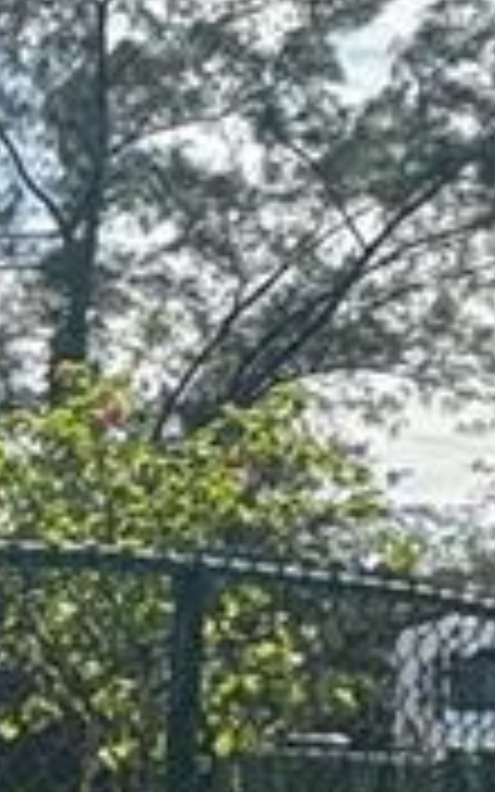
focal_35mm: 101
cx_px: -1066
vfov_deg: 19.6
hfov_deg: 9.5
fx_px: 2180
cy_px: 896
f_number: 2.2
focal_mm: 2.22
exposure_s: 1/610
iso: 40
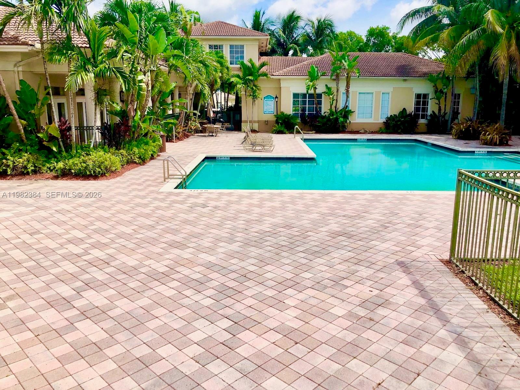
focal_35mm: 28
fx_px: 421
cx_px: 260
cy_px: 195
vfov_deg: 49.7
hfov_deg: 63.4
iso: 20
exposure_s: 1/1869
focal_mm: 4
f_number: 1.8
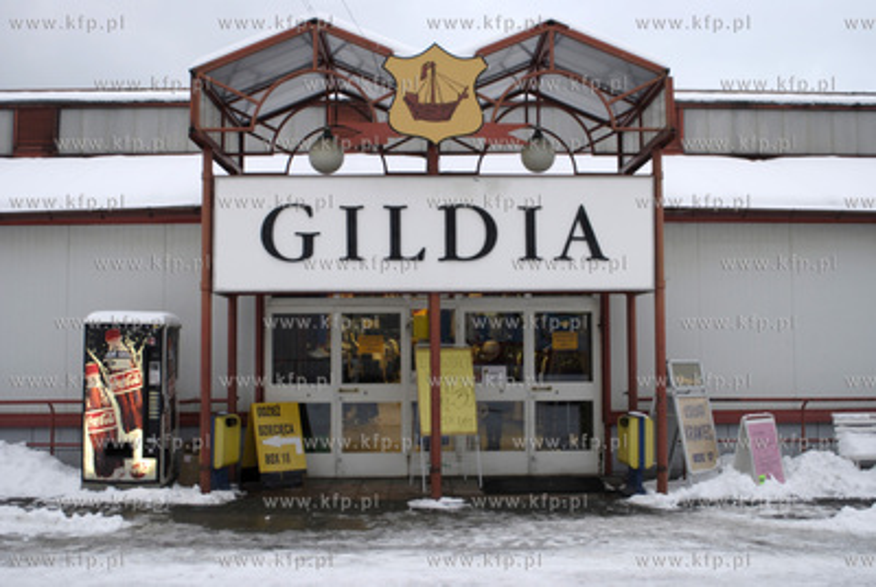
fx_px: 877
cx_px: 438
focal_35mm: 36
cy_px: 294
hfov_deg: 53.1
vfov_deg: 37.0
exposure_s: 1/80
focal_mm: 24
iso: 100
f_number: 2.8
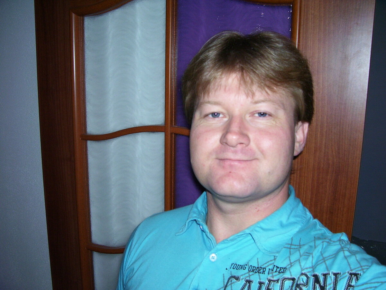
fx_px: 379
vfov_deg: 41.8
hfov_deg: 54.0
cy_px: 145
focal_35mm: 34
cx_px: 193
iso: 125
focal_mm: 5.6
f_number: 2.7
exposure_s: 1/60
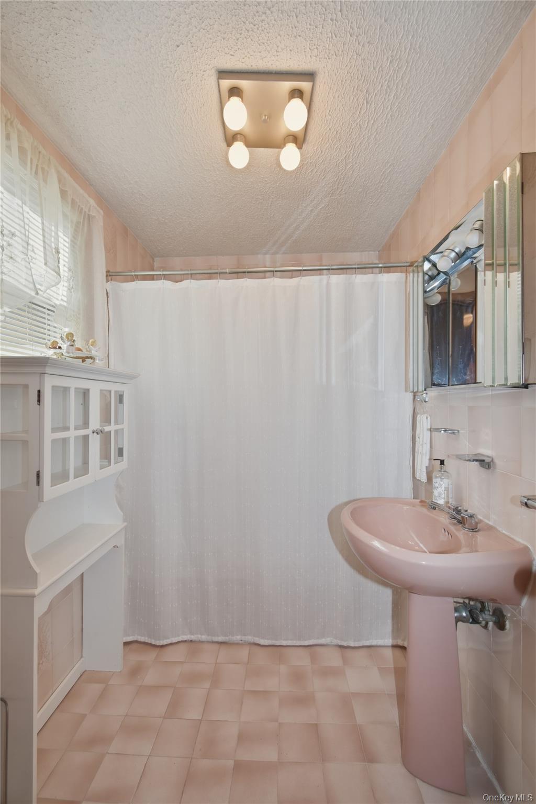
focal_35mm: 15
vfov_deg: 100.4
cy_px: 402
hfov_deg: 77.3
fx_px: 335
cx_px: 268
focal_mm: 10
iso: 200
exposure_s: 1/125
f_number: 5.6
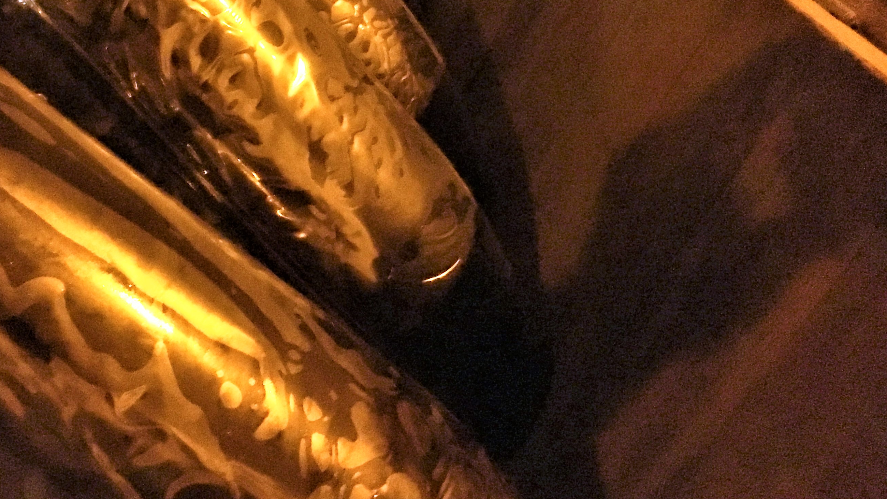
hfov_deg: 41.7
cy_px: 145
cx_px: 310
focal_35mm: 49
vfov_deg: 24.2
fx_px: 1152
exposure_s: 1/17
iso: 2000
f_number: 2.2
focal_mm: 4.15
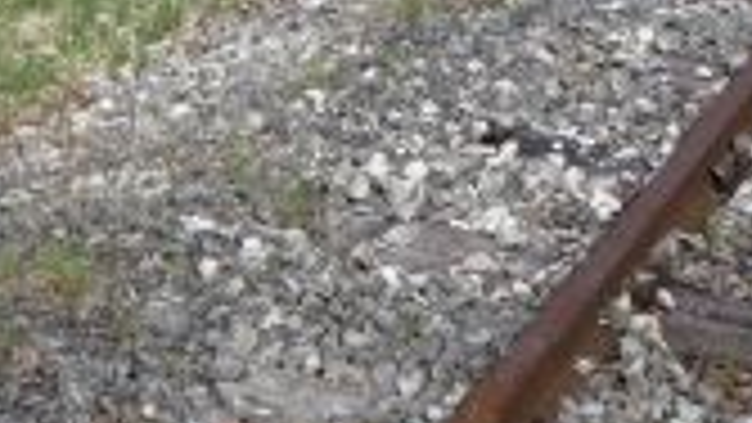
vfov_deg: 11.6
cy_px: -212
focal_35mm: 100
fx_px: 1994
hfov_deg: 20.7
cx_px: 18
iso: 100
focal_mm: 5.2
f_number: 4.5
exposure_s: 1/400
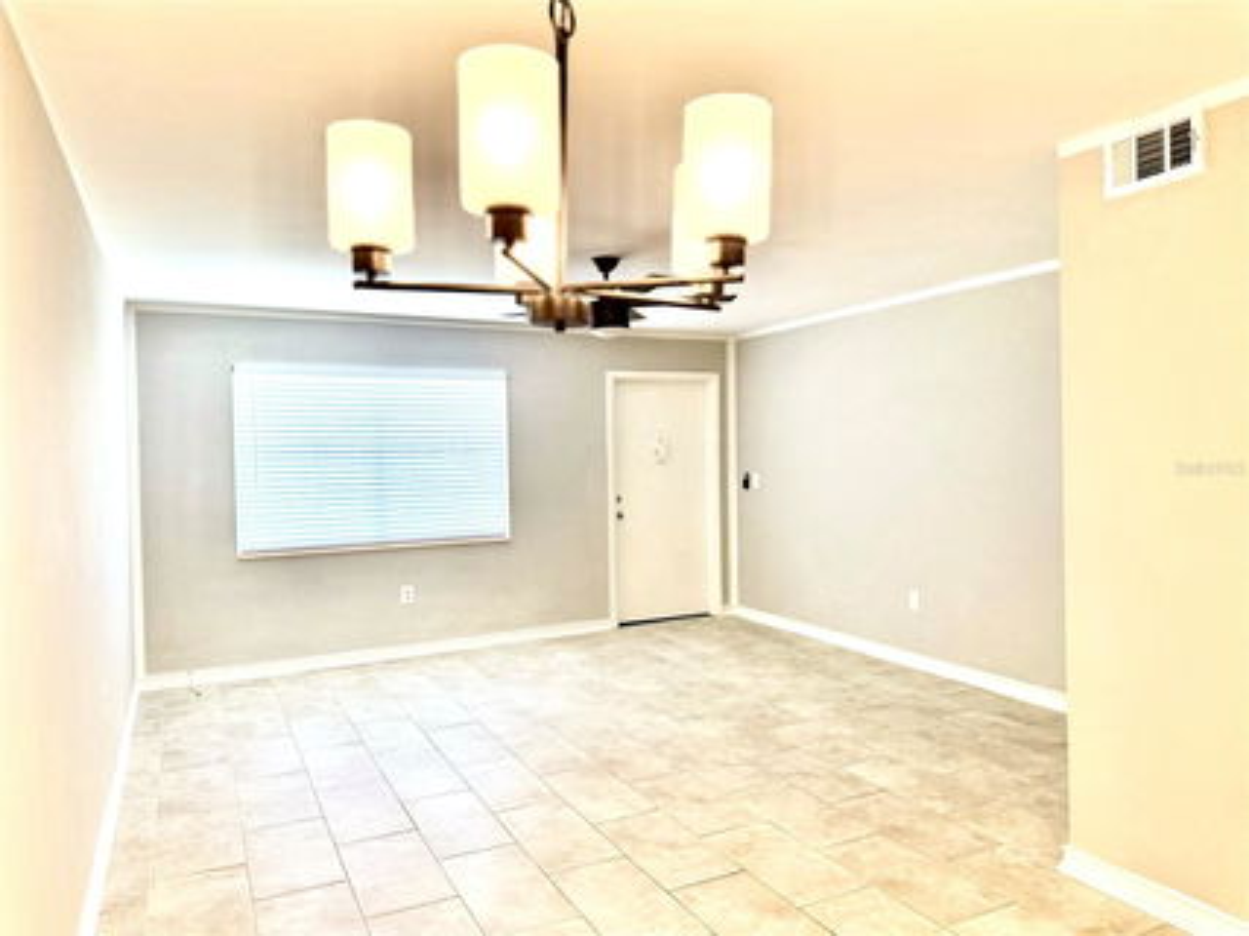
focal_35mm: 24
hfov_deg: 71.6
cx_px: 624
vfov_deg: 56.8
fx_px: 866
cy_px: 468
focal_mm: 6.76
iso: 200
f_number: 1.78
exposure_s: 1/213
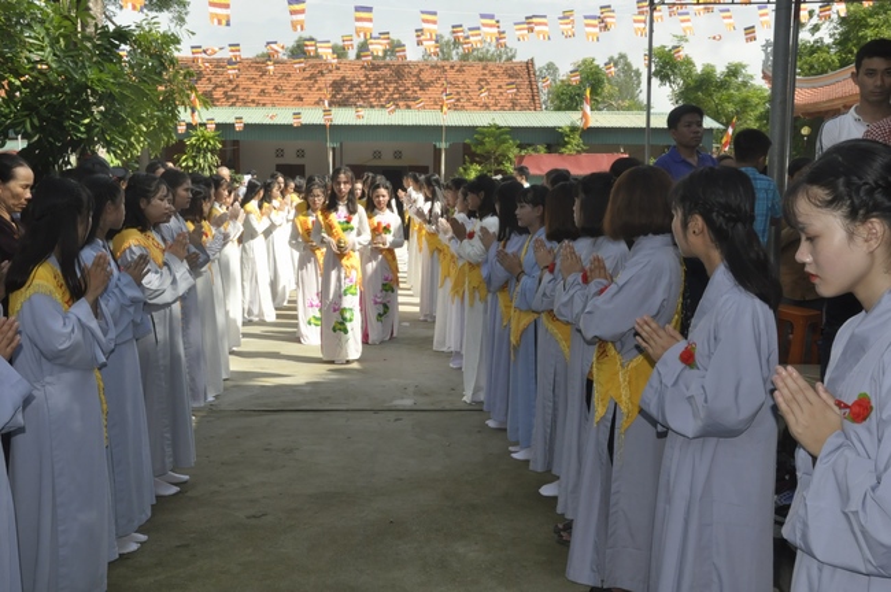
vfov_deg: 28.0
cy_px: 296
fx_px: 1187
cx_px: 446
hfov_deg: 41.2
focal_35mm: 48
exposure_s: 1/200
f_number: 18
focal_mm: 32
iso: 800
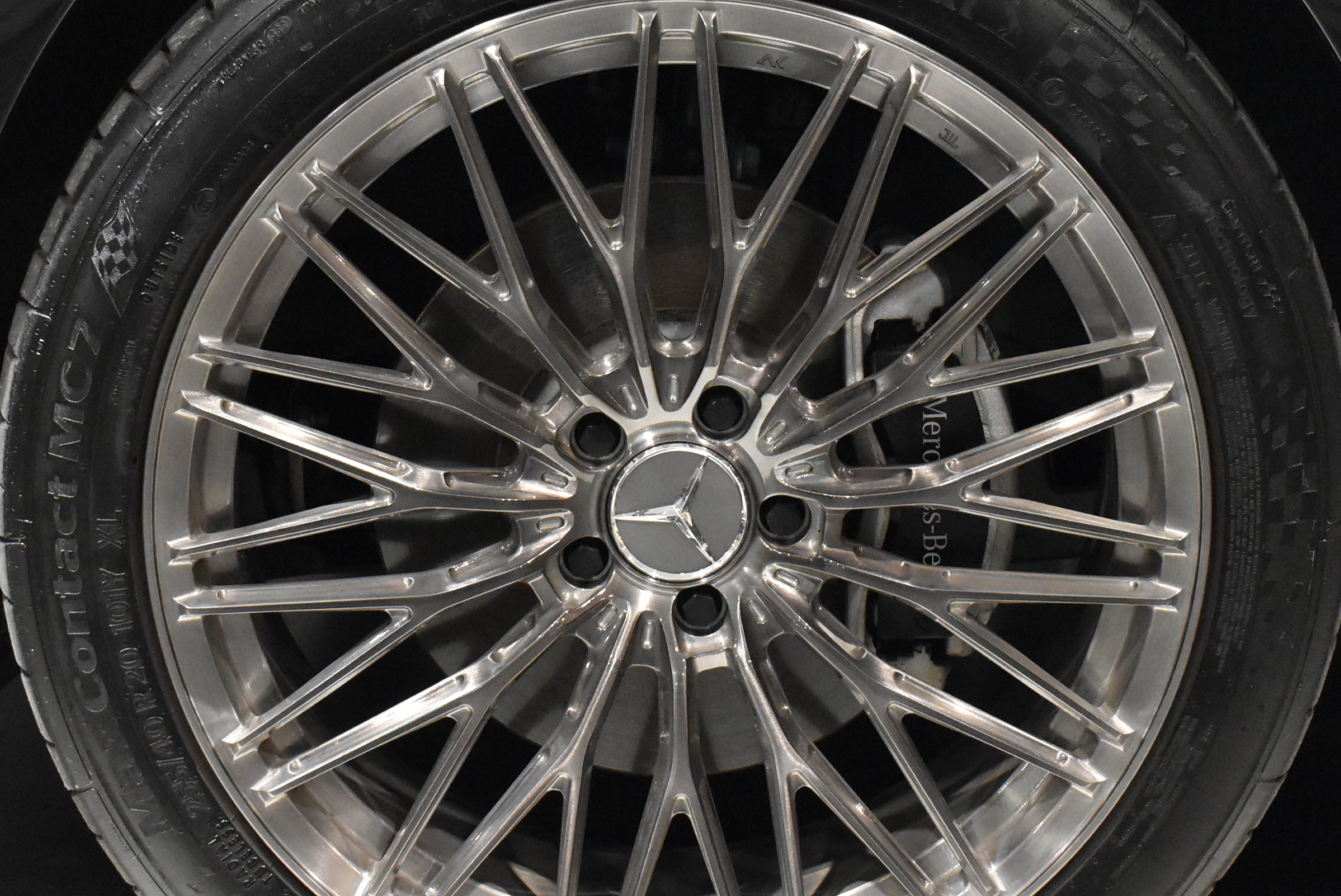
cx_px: 677
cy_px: 484
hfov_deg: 24.7
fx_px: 3057
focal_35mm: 82
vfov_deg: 16.7
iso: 6400
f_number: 8
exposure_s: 1/40
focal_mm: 36
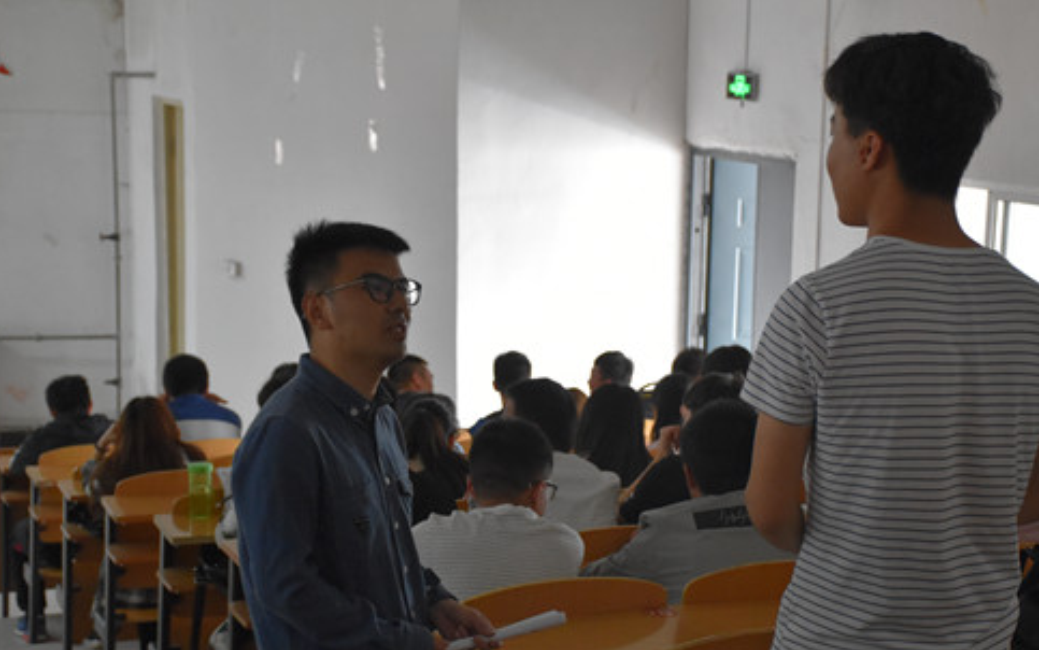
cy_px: 405
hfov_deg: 25.5
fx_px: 2294
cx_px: 594
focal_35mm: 81
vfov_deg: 16.1
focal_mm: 40
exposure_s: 1/60
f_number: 4.5
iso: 2200
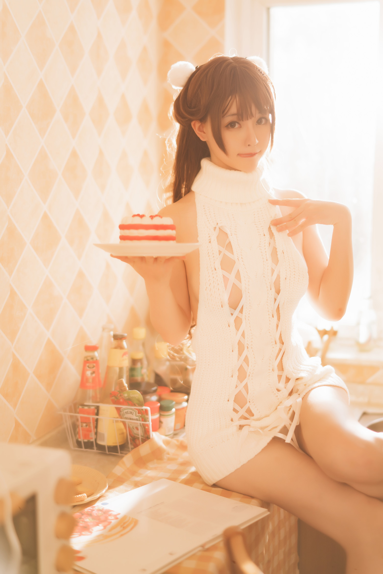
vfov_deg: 39.6
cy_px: 287
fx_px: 798
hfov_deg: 27.0
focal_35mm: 50
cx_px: 192
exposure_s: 1/800
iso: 320
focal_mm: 50
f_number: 1.4
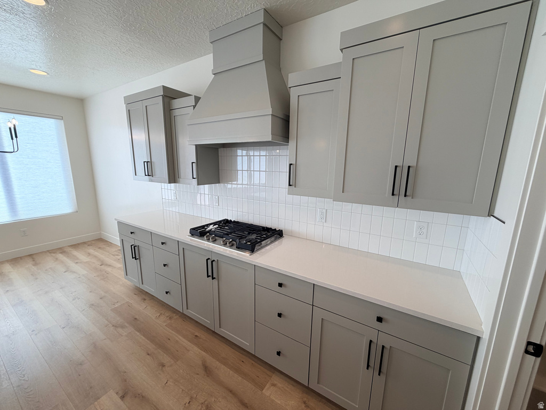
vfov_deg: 85.7
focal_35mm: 14
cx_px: 273
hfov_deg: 102.1
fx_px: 221
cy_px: 205
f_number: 2.2
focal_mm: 2.22
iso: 40
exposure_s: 1/120
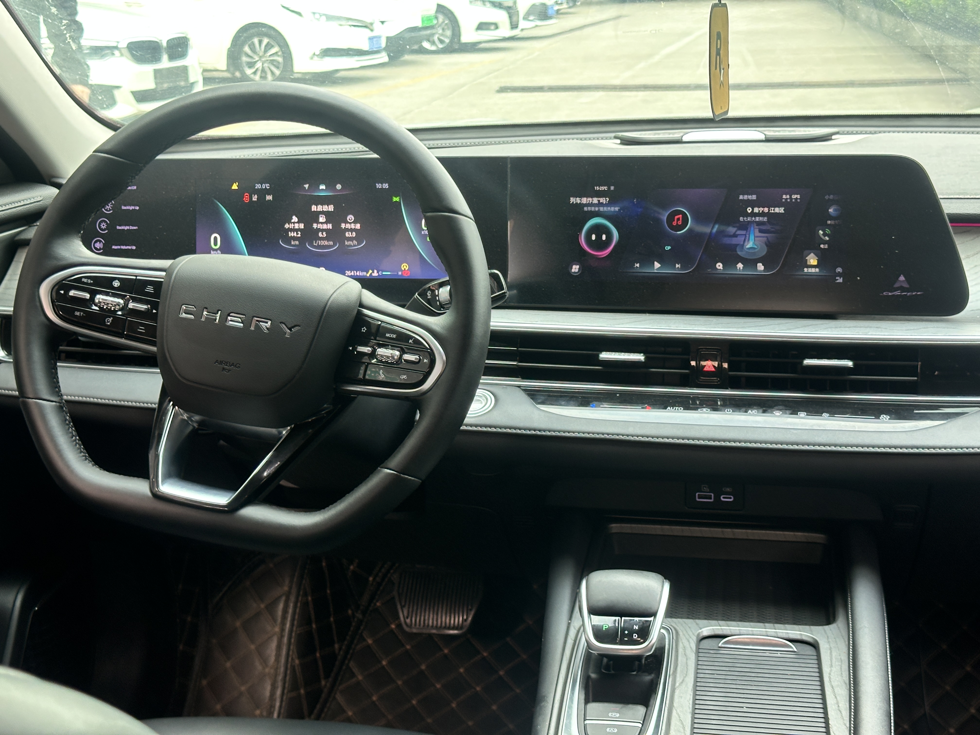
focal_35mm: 48
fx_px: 1359
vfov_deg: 30.3
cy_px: 368
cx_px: 490
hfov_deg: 39.7
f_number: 1.78
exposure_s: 1/60
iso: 100
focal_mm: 6.86
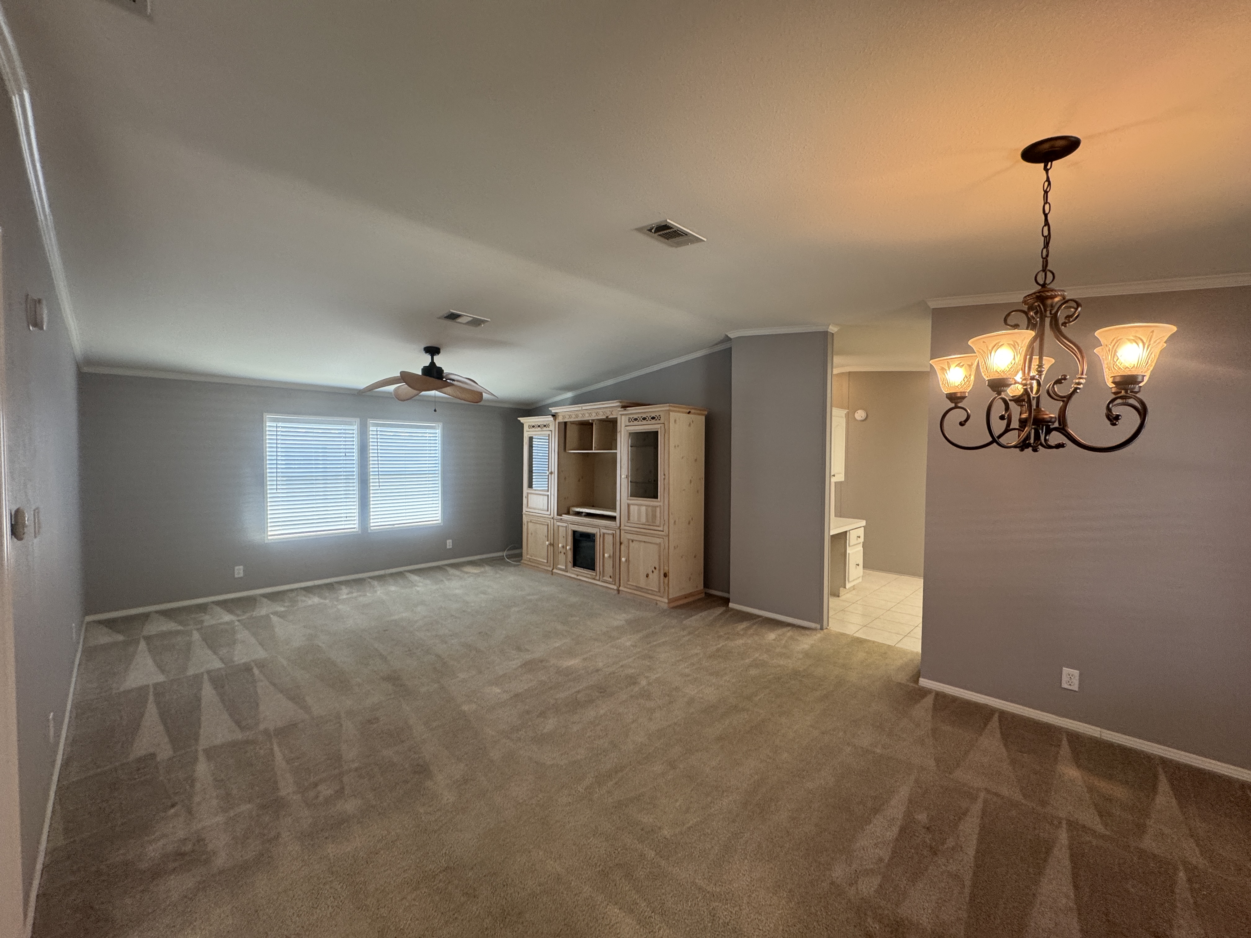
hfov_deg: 102.1
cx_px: 626
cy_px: 469
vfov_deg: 85.7
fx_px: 506
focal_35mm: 14
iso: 160
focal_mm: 2.22
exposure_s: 1/60
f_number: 2.2
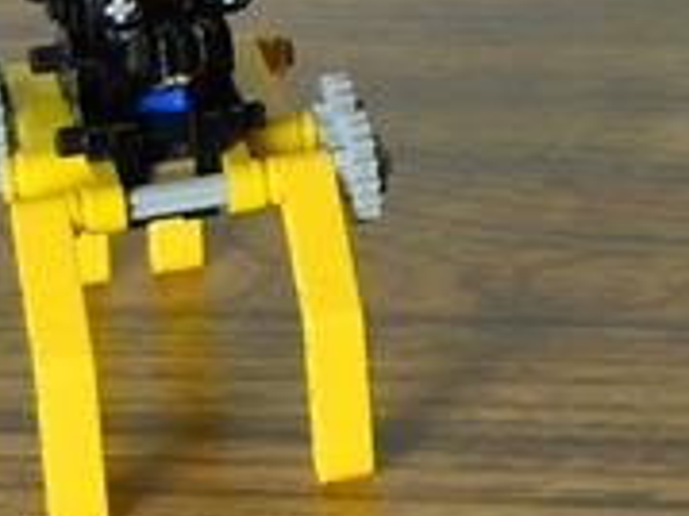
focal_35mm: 183
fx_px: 3640
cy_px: -273
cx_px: 1220
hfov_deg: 10.2
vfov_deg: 7.9
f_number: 3.1
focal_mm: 6.72
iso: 100
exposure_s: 1/30
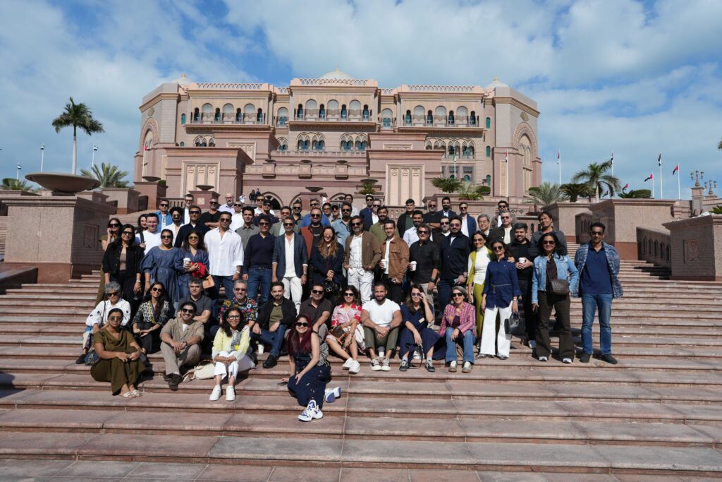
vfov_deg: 53.1
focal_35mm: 24
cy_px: 241
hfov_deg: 73.7
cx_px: 361
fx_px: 481
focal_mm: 24
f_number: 5
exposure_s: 1/1250
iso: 100
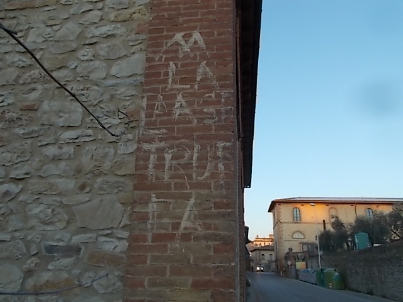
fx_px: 349
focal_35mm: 30
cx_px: 202
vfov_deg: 46.8
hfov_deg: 60.0
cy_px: 151
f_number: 3.4
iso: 80
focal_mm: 5.3
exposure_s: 1/40
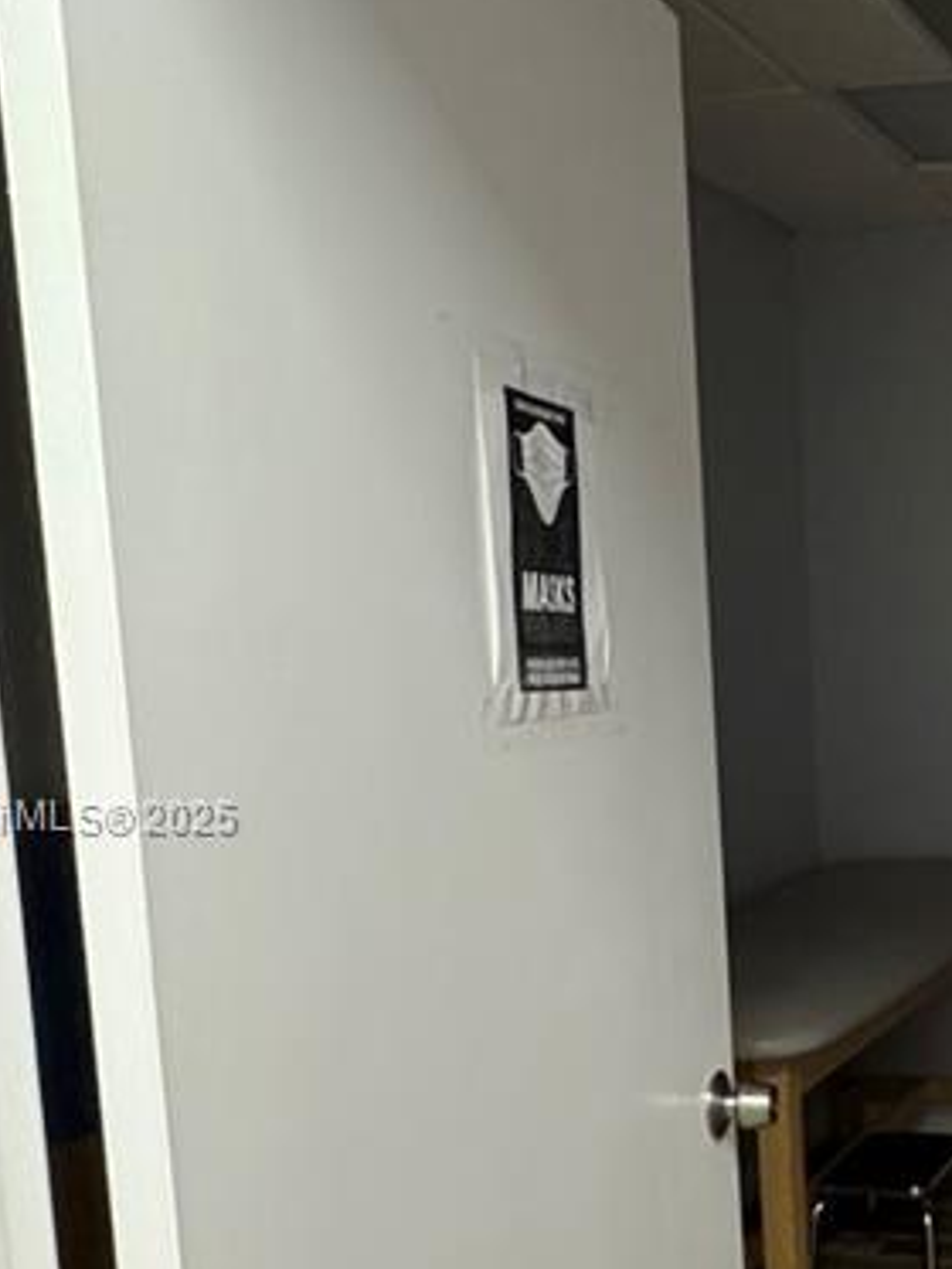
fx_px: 1649
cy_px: 820
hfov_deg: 28.1
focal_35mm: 45
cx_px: 1142
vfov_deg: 41.6
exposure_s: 1/60
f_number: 2.2
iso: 640
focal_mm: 2.22
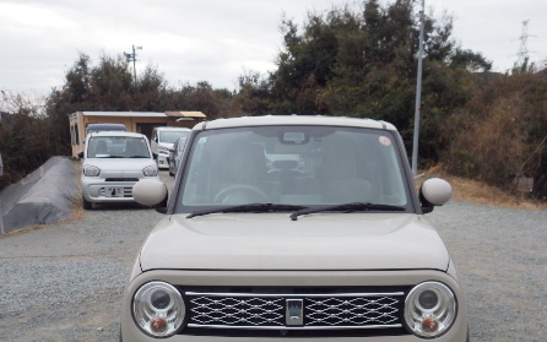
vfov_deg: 32.4
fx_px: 567
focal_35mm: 38
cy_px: 289
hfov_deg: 51.5
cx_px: 296
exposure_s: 1/800
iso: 250
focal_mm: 4.5
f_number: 2.8
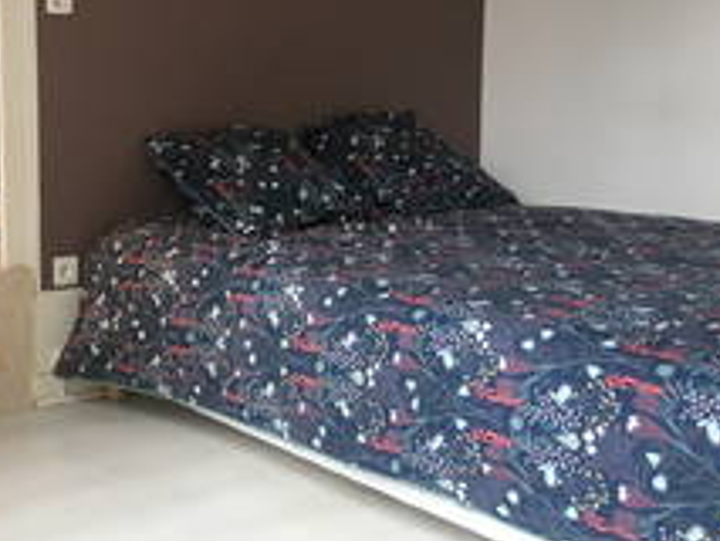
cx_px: 132
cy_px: 179
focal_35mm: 49
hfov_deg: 37.3
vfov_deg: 29.5
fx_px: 1020
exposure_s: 1/33
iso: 64
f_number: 2.2
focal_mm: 4.15
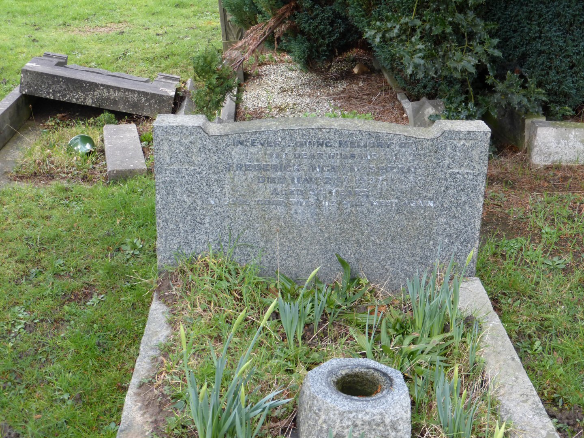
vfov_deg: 28.6
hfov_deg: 37.5
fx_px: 860
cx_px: 298
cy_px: 221
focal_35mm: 51
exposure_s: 1/60
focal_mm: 8.5
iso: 160
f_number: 4.2
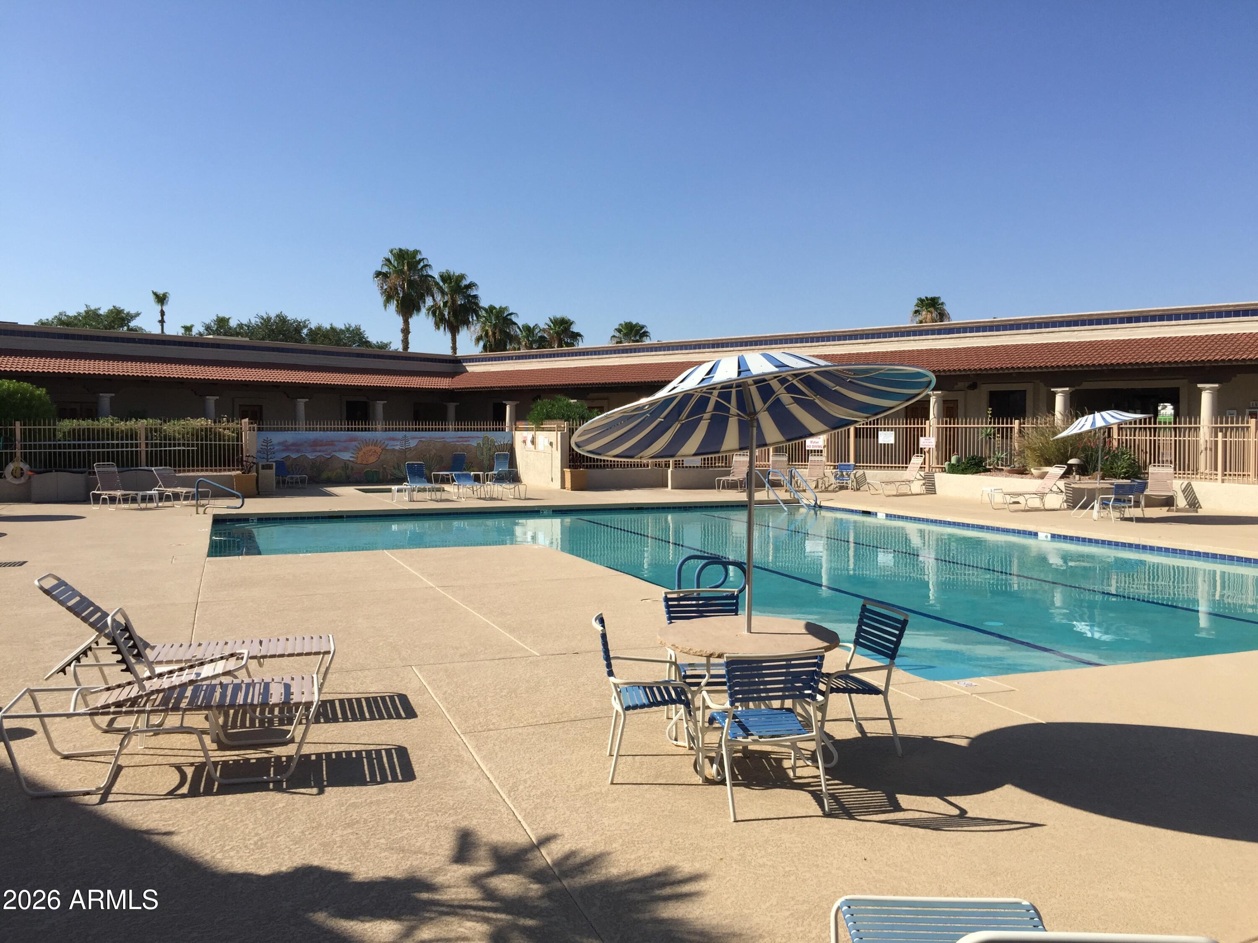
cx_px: 629
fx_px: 1054
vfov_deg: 48.2
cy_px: 472
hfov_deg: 61.7
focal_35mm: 29
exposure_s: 1/2326
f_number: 2.2
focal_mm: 4.15
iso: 32
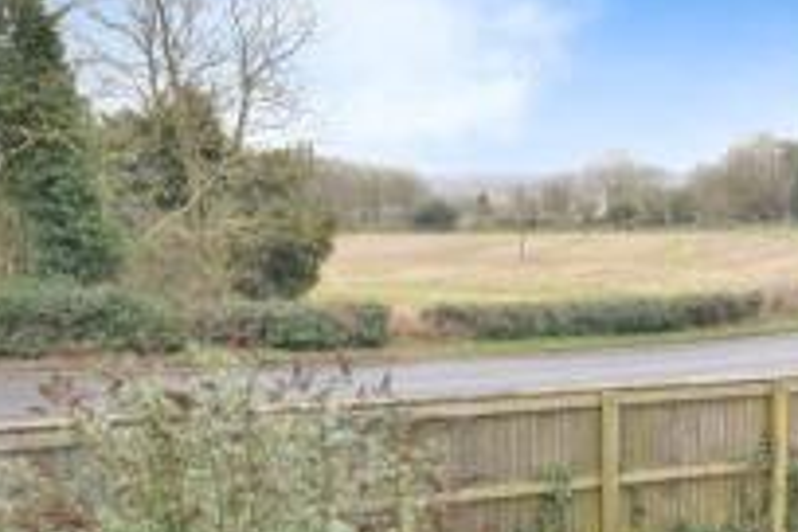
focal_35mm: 35
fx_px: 776
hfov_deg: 54.1
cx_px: 469
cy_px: 268
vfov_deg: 37.9
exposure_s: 1/200
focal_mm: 10
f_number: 7.1
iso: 400
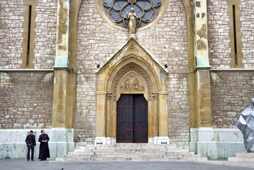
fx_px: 311
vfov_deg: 30.5
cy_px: 89
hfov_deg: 44.5
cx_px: 134
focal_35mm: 44
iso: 1600
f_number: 13
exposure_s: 1/200
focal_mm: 40
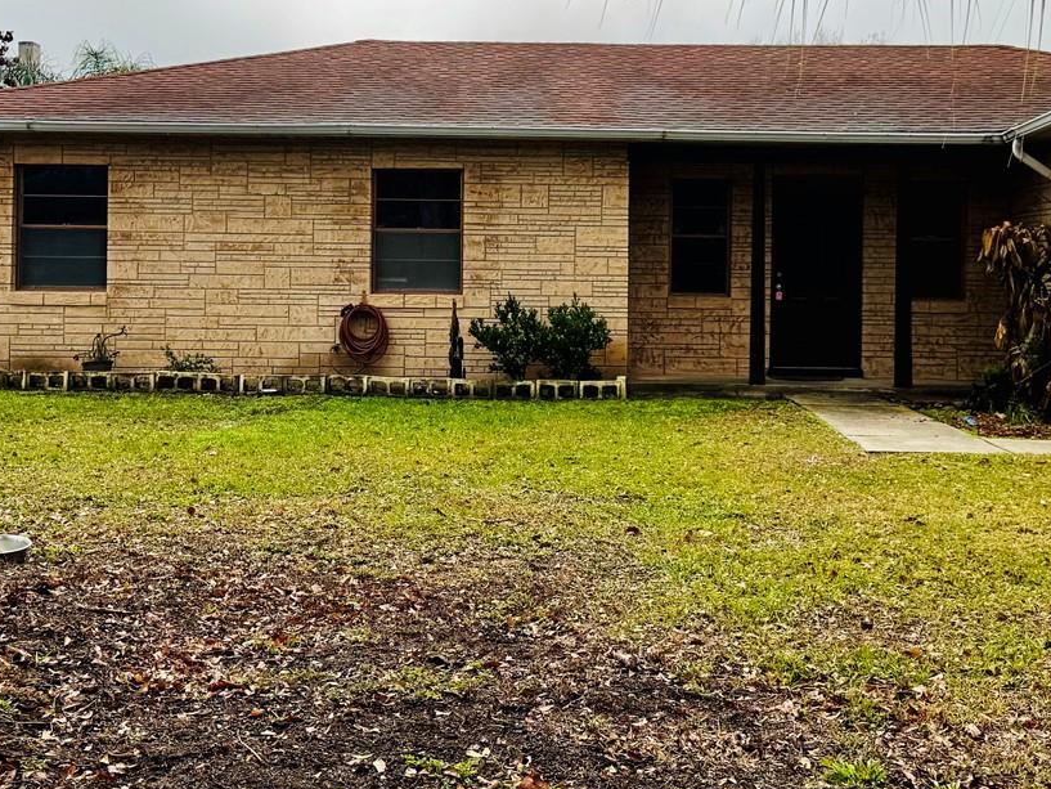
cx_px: 601
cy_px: 256
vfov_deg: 30.6
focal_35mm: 47
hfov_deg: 40.3
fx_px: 1427
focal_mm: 6.76
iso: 80
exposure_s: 1/7092
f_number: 1.78
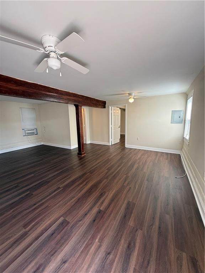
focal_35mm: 14
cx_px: 102
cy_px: 136
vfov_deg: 102.1
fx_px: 111
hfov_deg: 85.7
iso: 125
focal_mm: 2.22
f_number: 2.2
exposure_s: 1/99
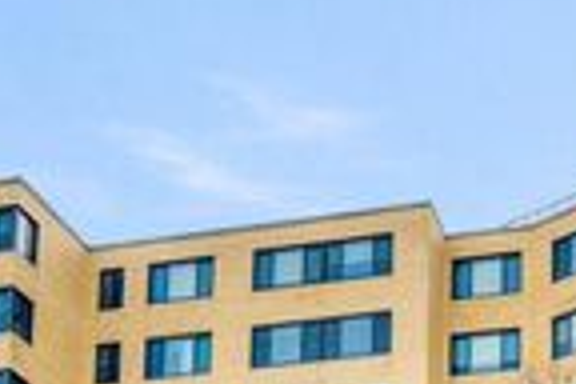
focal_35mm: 66
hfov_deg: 30.4
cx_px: 356
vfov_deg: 18.7
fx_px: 1056
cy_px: 536
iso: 200
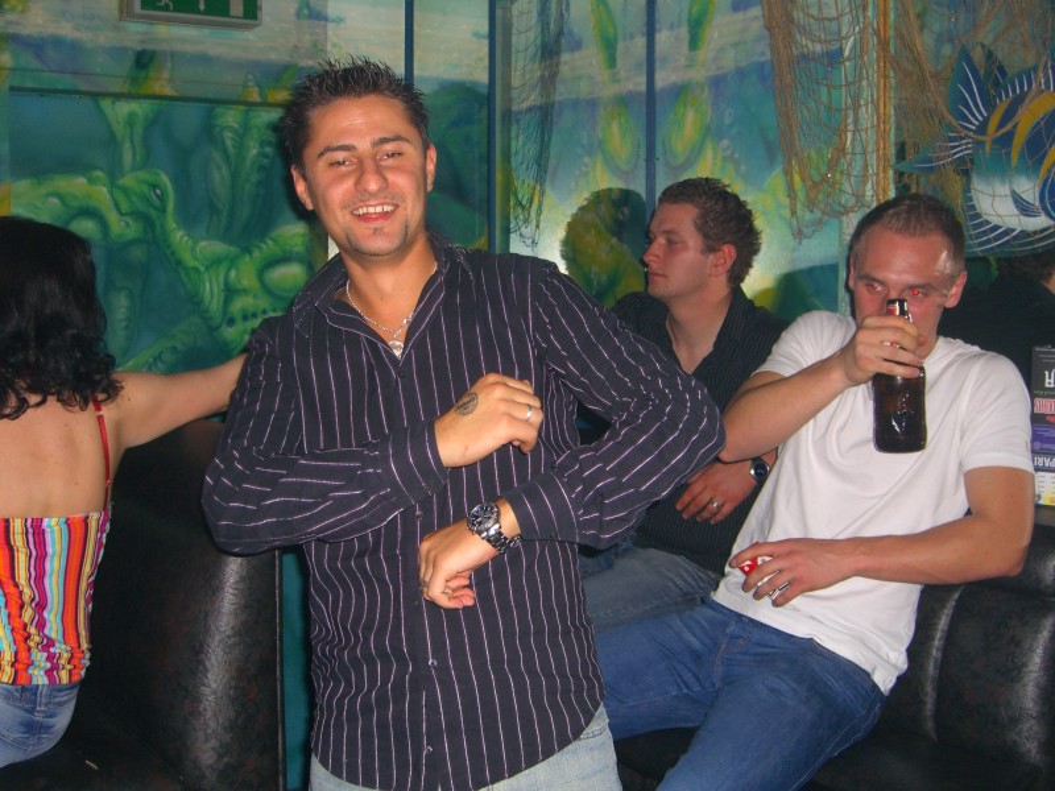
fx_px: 1402
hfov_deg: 41.2
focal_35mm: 46
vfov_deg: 31.5
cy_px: 396
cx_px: 528
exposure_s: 1/60
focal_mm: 9.5
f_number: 3.1
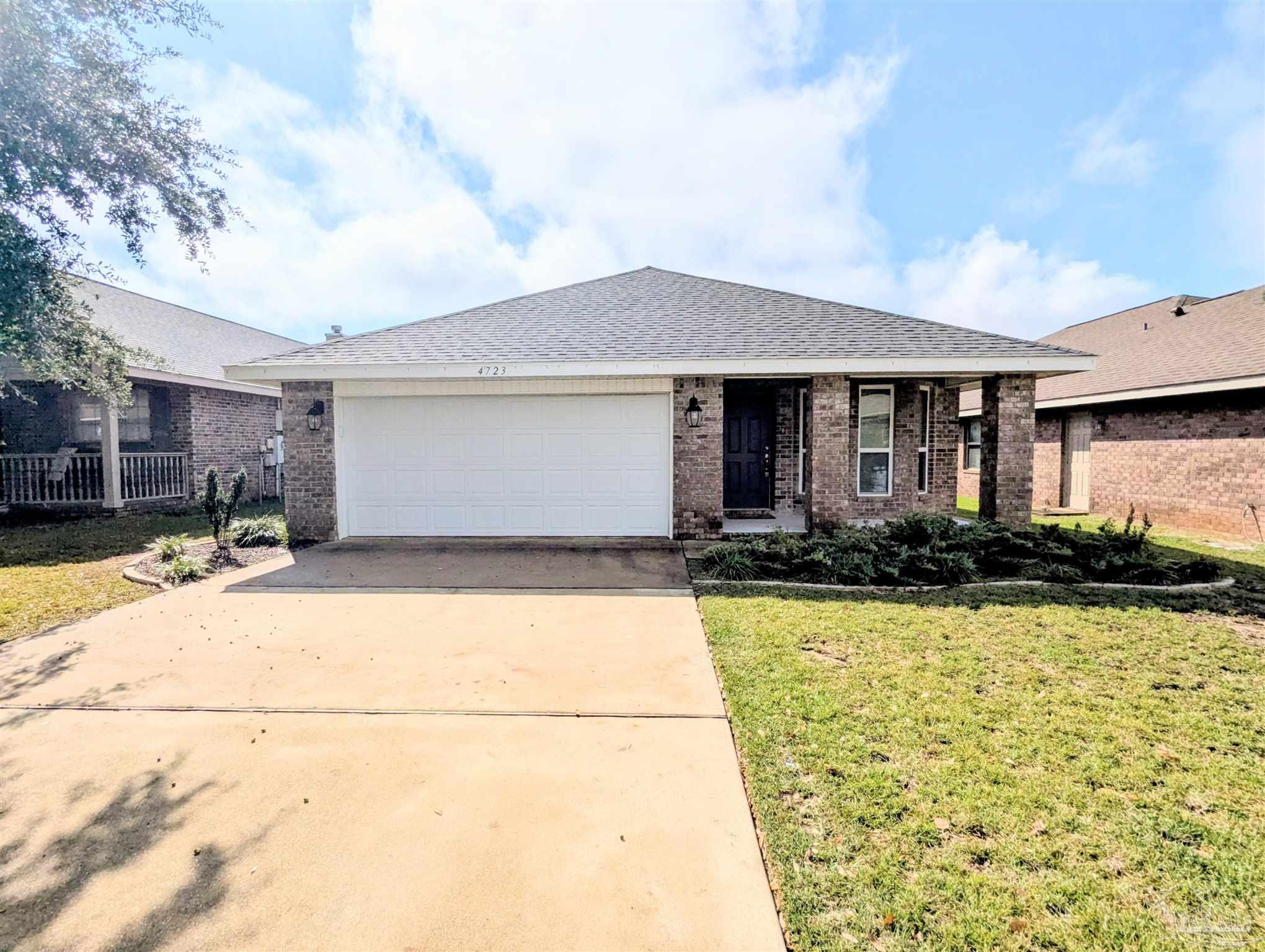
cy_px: 476
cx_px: 632
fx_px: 586
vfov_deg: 78.2
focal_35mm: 16
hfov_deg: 94.4
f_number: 2.2
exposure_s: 1/6623
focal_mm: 2.35
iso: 52
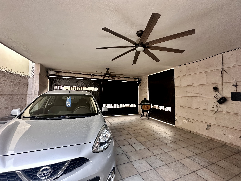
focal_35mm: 14
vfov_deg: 85.7
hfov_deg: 102.1
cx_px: 120
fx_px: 97
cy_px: 90
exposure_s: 1/99
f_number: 2.2
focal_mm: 2.22
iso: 320
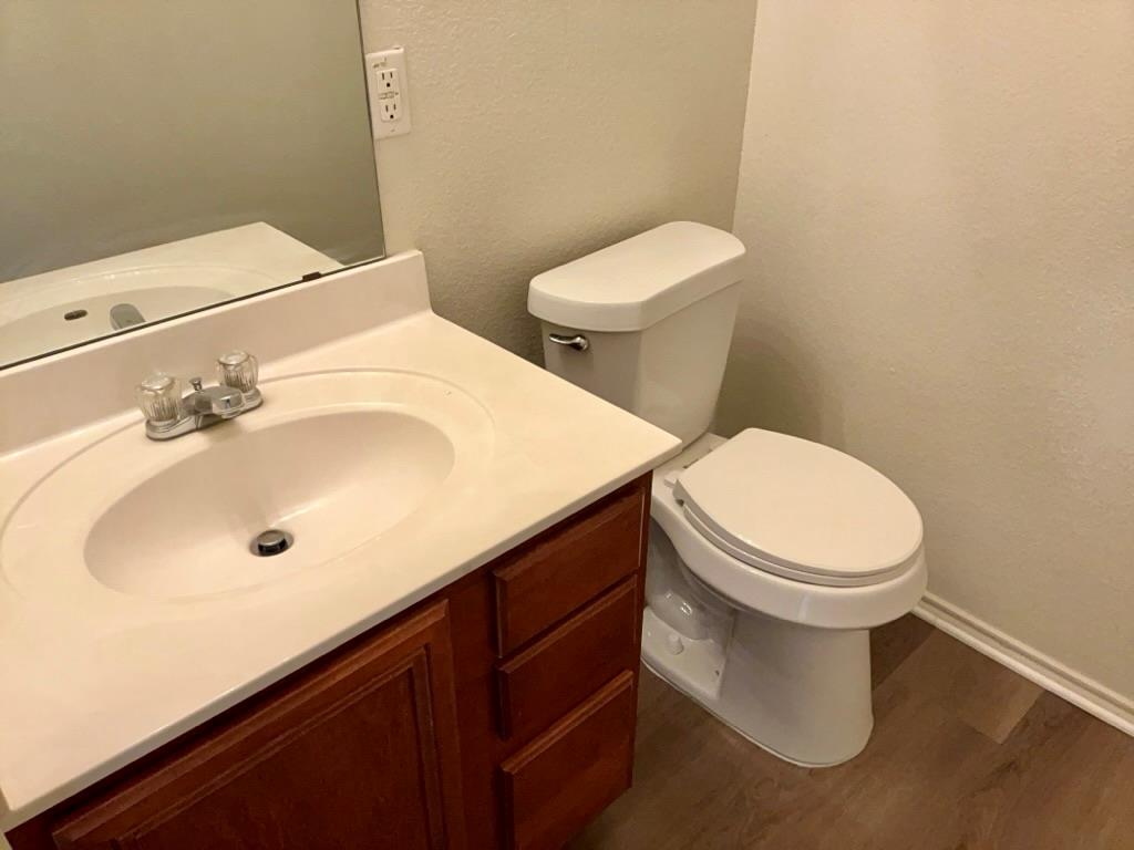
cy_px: 425
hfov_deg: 65.3
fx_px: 885
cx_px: 567
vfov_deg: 51.4
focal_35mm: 27
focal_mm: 3
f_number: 1.8
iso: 125
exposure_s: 1/100
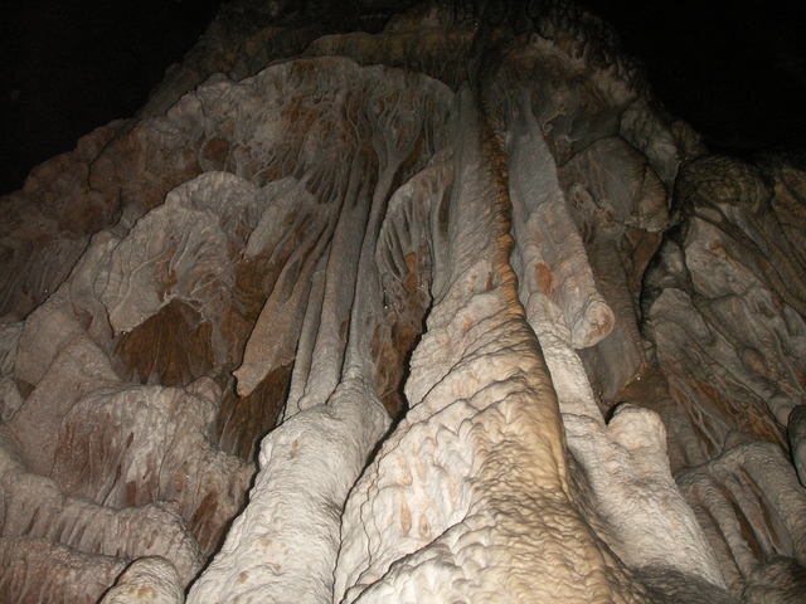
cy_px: 302
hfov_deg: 50.1
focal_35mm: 37
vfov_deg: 38.7
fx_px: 862
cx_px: 403
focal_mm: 7.7
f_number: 3.5
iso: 160
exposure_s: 1/40
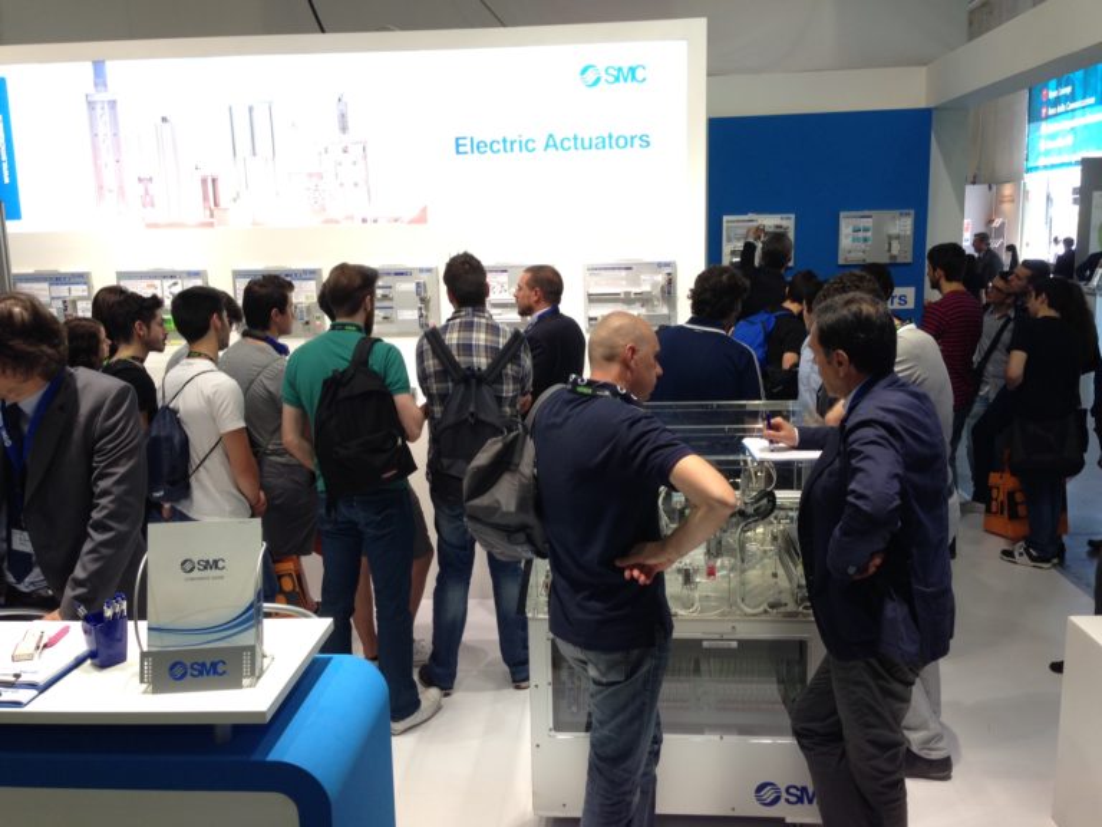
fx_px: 1051
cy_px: 414
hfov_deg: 55.4
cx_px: 551
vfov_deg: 42.9
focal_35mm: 33
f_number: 2.4
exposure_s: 1/40
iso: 64
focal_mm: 4.12
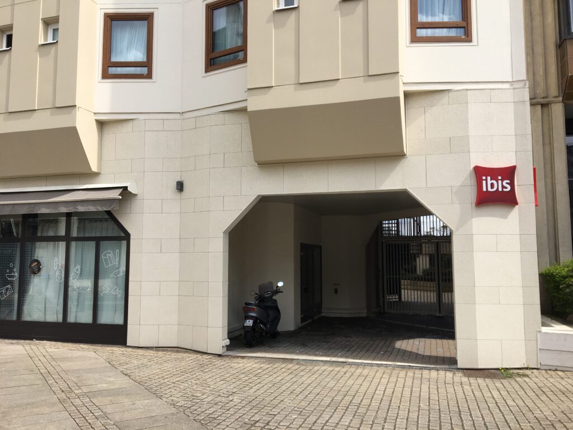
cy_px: 215
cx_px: 286
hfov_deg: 61.7
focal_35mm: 29
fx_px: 480
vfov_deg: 48.2
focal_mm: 4.15
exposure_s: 1/1166
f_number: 2.2
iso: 25
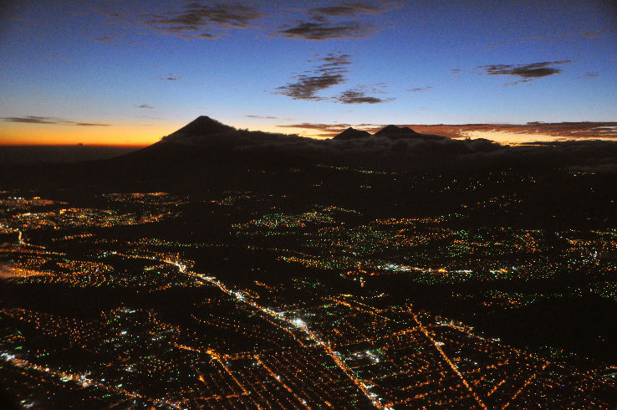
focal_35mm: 33
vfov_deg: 39.9
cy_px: 205
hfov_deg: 57.3
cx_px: 308
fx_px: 565
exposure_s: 1/20
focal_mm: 22
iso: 3200
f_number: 4
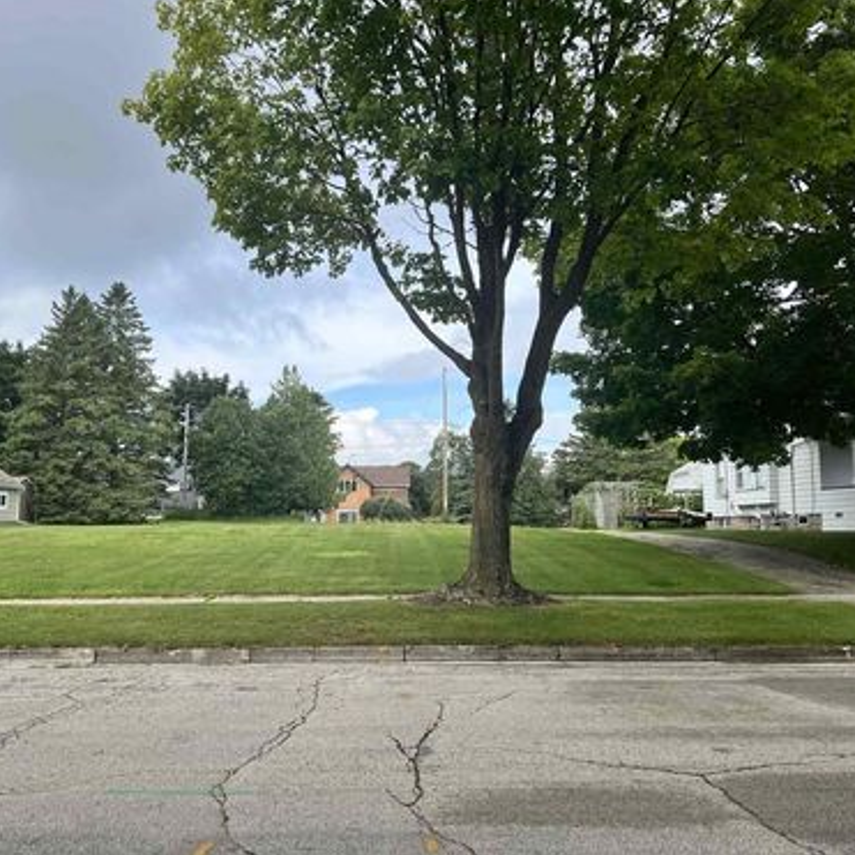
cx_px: 350
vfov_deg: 52.5
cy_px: 425
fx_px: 866
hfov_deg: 52.2
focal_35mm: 31
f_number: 1.5
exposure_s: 1/2045
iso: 50
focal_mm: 5.7
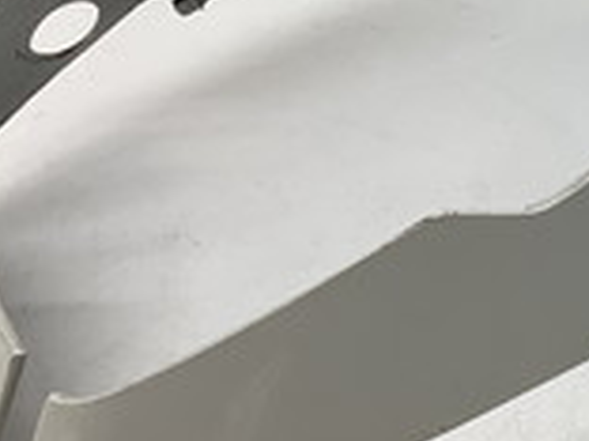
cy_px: -117
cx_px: 929
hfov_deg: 15.1
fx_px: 2025
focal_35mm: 119
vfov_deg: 12.1
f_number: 2.4
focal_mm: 3.3
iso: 40
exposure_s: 1/120
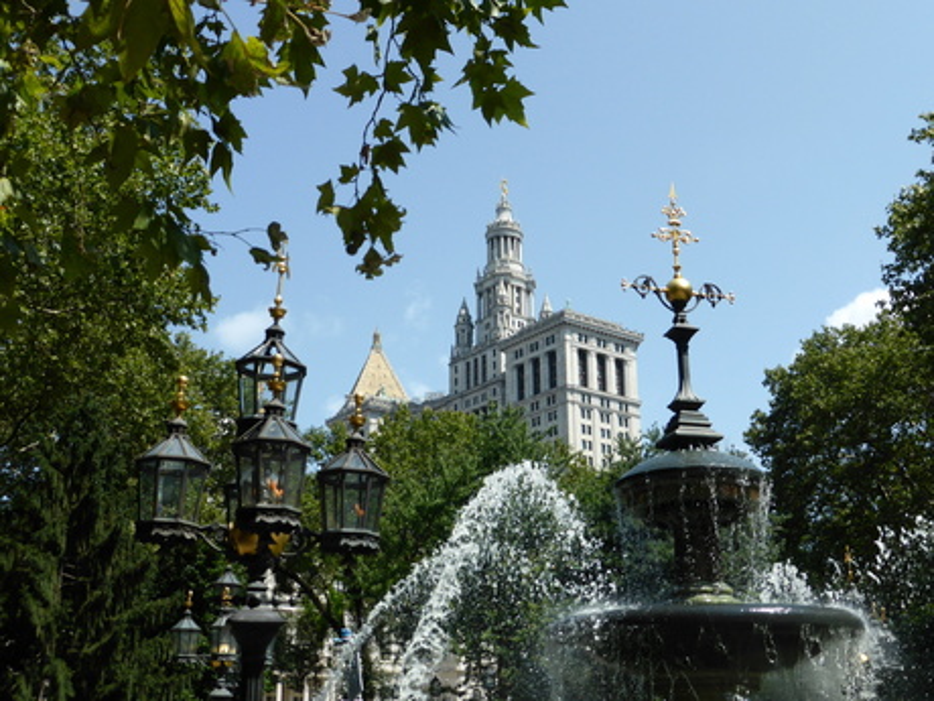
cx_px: 467
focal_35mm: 40
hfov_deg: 46.8
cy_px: 350
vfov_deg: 36.0
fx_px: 1079
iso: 100
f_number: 3.9
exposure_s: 1/800
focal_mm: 6.9
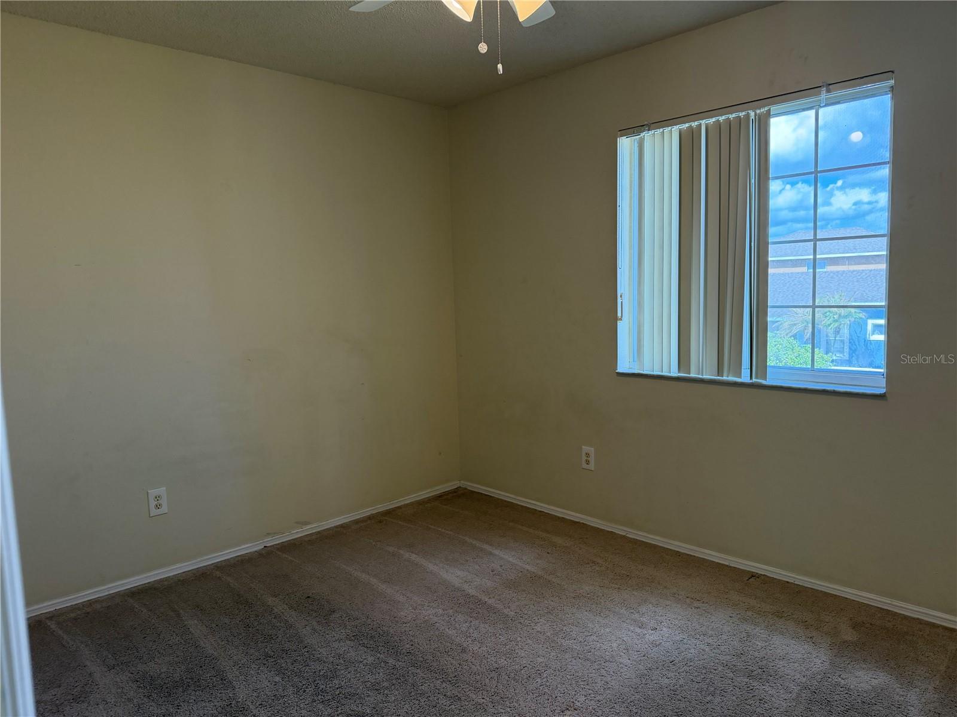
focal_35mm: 24
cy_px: 358
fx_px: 664
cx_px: 478
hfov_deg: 71.6
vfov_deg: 56.8
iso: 200
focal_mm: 6.76
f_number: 1.78
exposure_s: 1/235
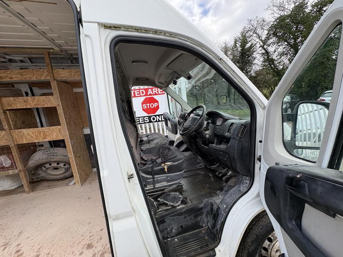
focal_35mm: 14
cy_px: 128
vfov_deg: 85.7
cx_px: 172
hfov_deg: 102.1
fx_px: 139
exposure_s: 1/312
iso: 64
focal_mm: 2.22
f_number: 2.2
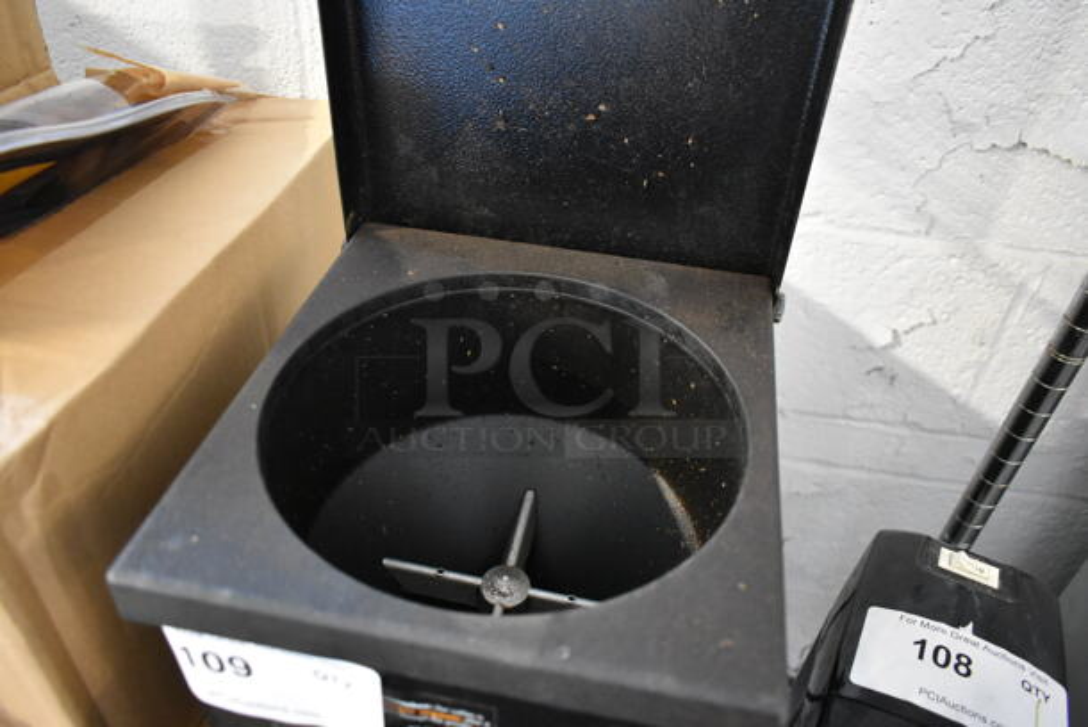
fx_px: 817
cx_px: 544
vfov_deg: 48.0
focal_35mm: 27
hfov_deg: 67.3
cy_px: 364
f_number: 3.5
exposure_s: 1/30
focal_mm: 18
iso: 4000
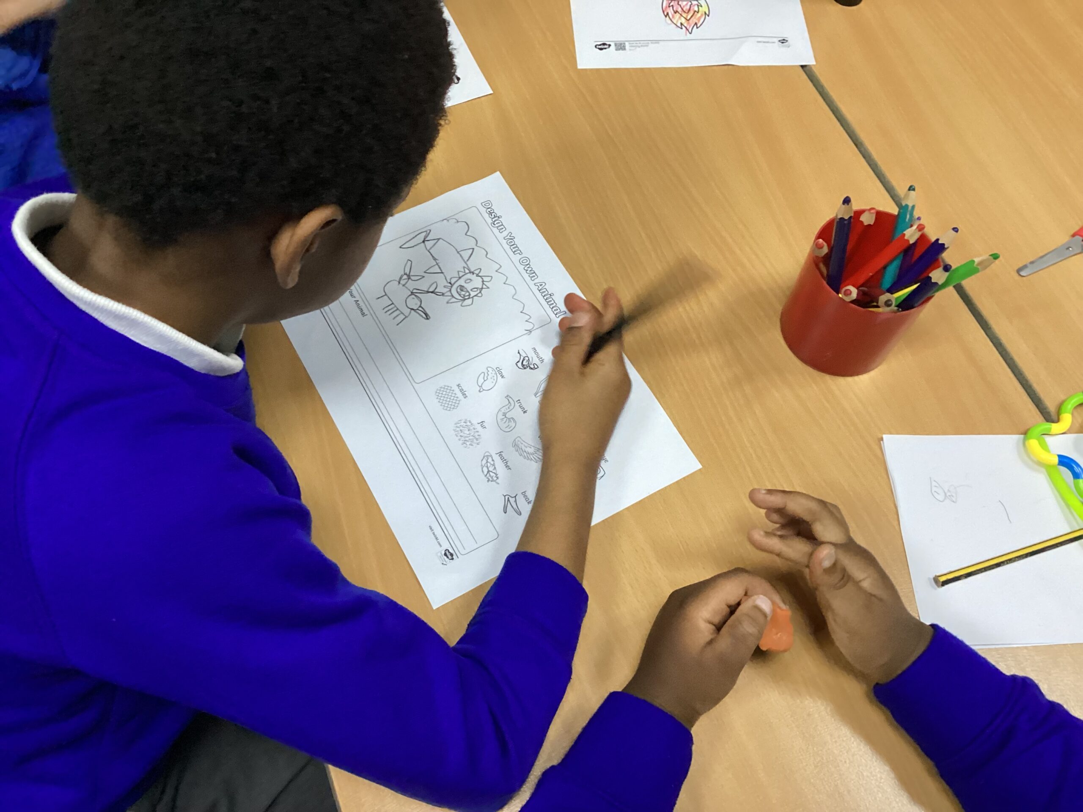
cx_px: 542
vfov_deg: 45.4
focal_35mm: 31
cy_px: 406
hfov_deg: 58.4
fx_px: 970
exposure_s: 1/60
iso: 320
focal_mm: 3.3
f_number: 2.4
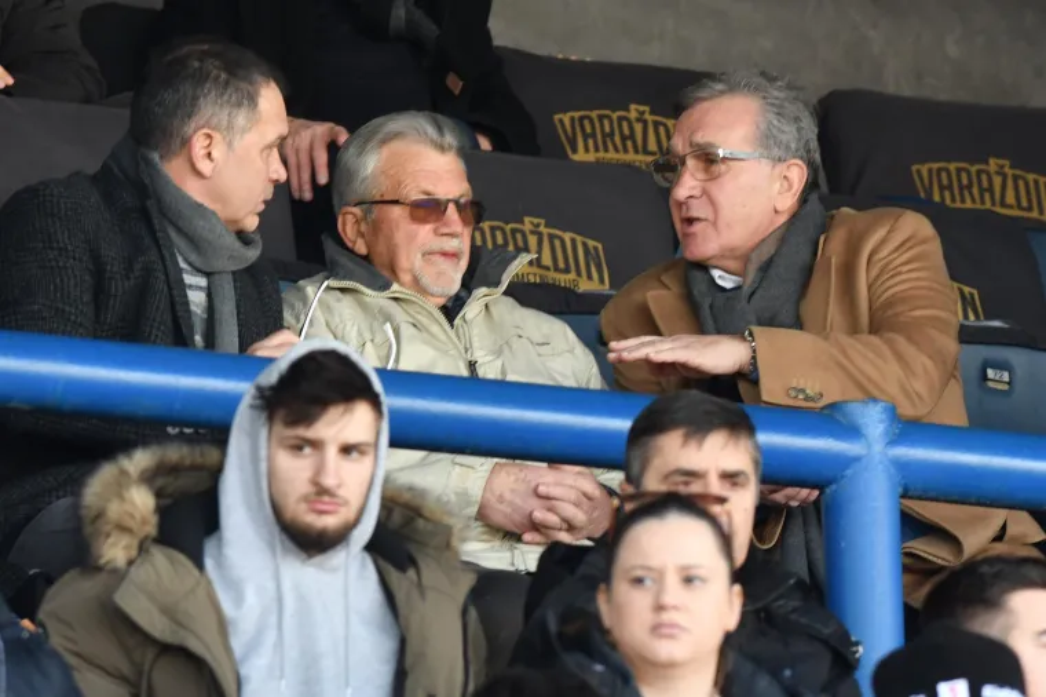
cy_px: 348
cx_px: 523
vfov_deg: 4.6
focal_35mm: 300
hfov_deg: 6.9
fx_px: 8712
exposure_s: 1/320
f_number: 5
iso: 560
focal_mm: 300
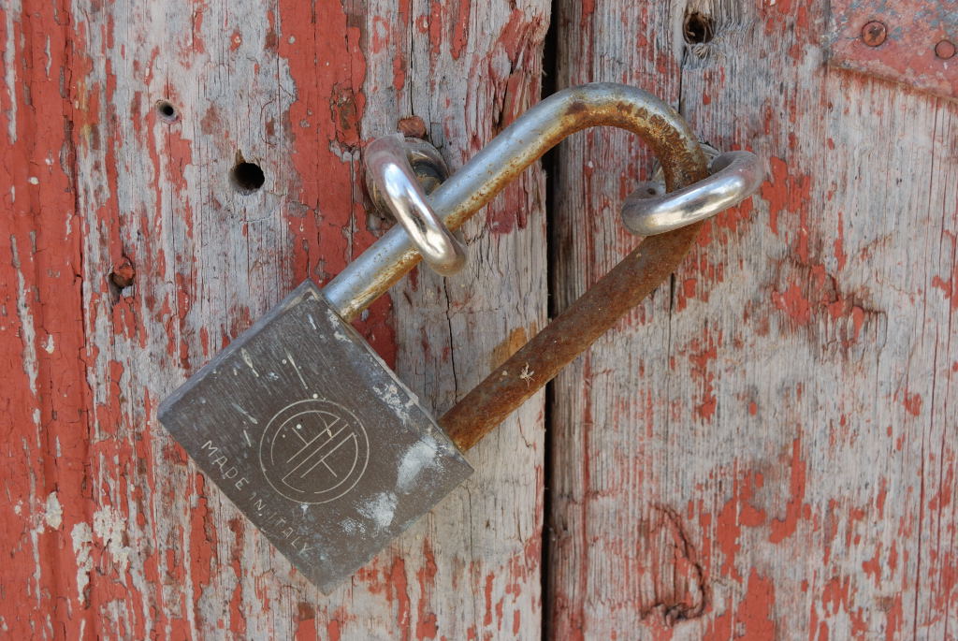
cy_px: 320
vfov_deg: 21.6
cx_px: 479
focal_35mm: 63
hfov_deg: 31.9
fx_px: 1678
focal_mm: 42
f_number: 8
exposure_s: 1/100
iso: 100
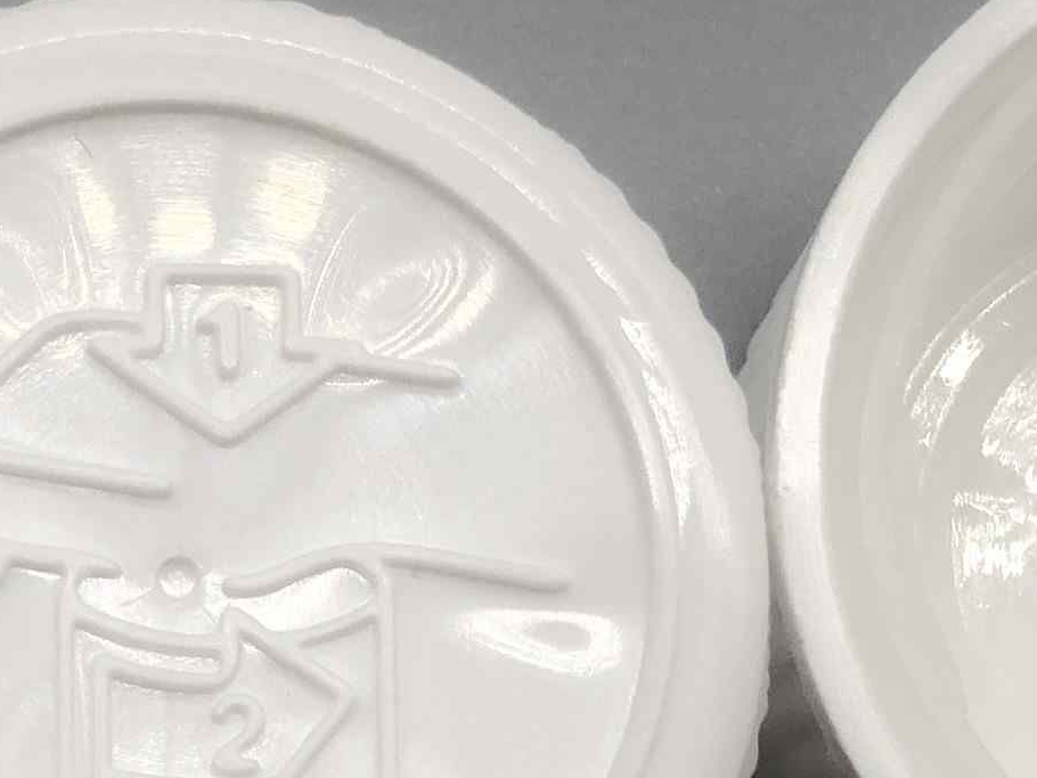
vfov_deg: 12.0
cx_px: 531
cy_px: 423
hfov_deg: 15.9
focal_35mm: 124
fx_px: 3716
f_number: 1.8
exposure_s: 1/100
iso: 25
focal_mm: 3.99
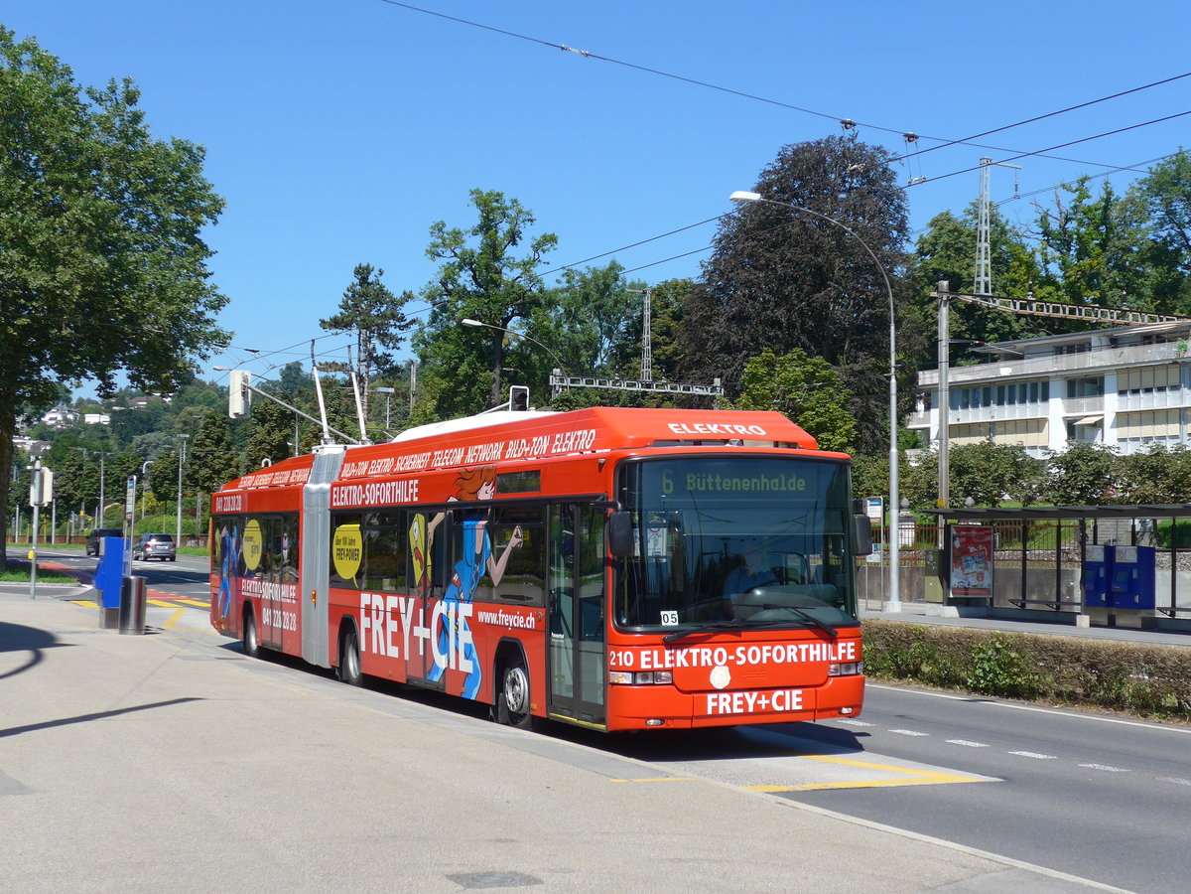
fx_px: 1789
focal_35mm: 52
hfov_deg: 36.8
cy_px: 447
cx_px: 596
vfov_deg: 28.0
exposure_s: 1/1000
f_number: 3.3
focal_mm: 10.7
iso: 80
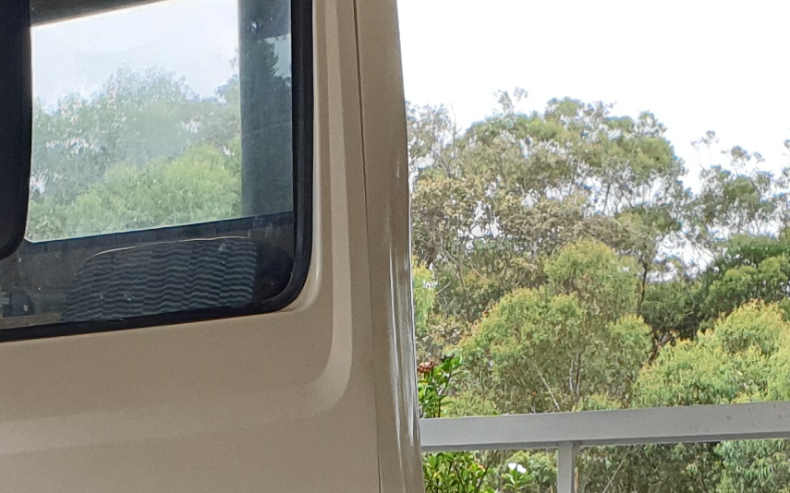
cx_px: 385
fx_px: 2798
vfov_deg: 9.8
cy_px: 746
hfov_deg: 16.1
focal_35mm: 130
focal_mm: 4.3
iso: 50
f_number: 2.4
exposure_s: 1/173
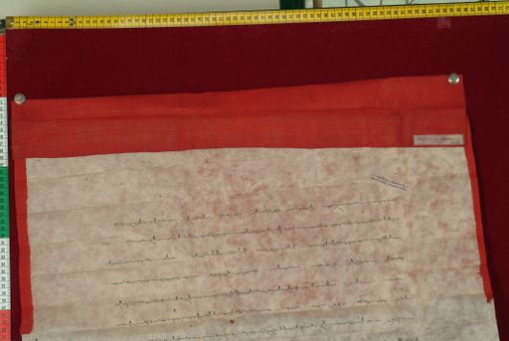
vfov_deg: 15.5
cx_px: 254
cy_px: 170
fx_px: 1253
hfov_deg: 23.0
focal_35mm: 88
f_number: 13
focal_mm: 59
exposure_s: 1/20
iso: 160
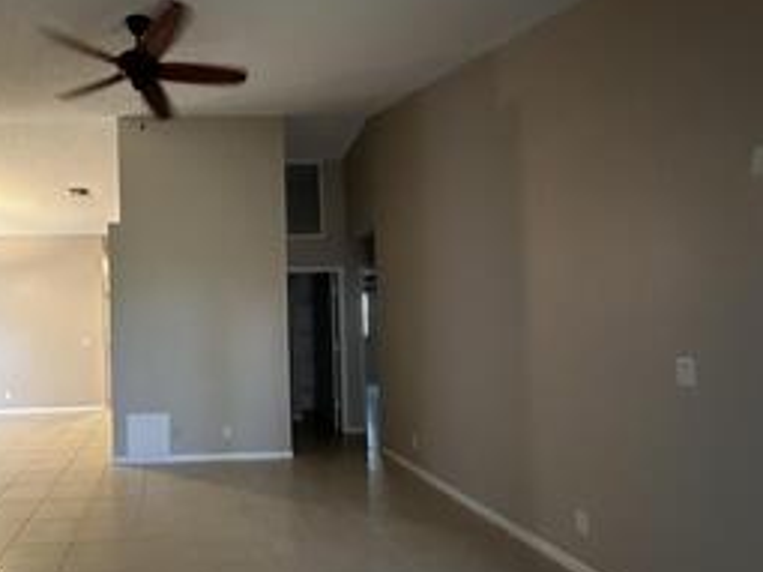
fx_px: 485
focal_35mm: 22
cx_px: 197
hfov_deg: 71.6
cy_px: 320
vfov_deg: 60.9
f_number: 2.2
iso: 800
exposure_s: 1/60
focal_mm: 2.22
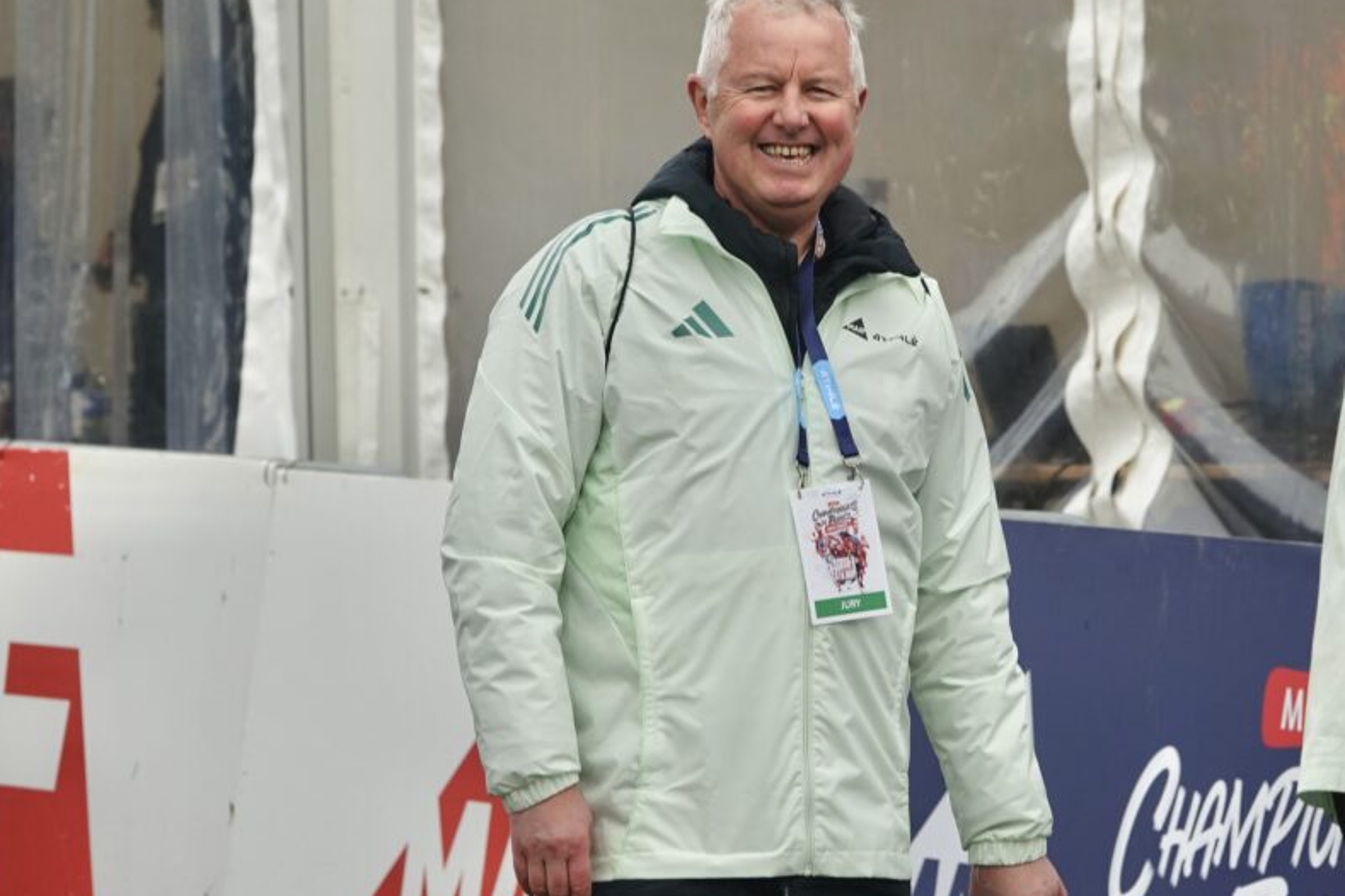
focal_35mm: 309
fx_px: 11544
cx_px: 747
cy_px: 462
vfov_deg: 4.4
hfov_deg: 6.7
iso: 100
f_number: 4
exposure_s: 1/320
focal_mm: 87.11
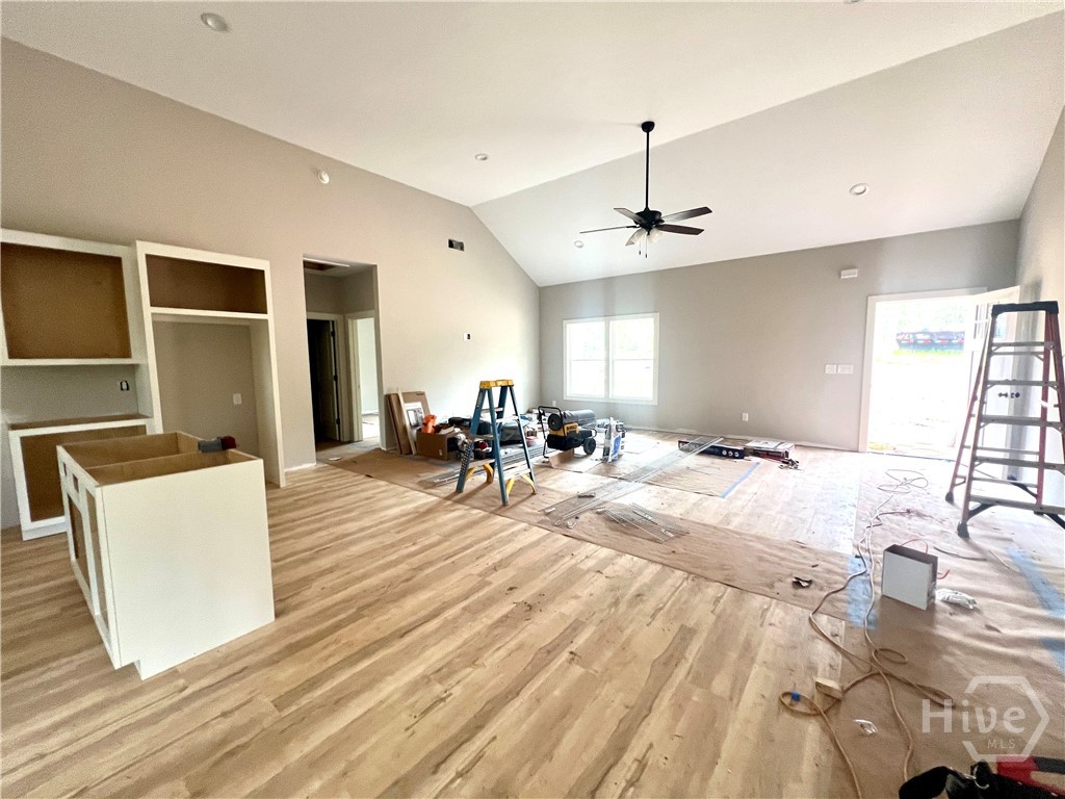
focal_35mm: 13
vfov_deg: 89.9
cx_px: 532
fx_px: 400
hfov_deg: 106.2
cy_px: 400
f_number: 1.8
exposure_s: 1/60
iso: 250
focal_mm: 1.57
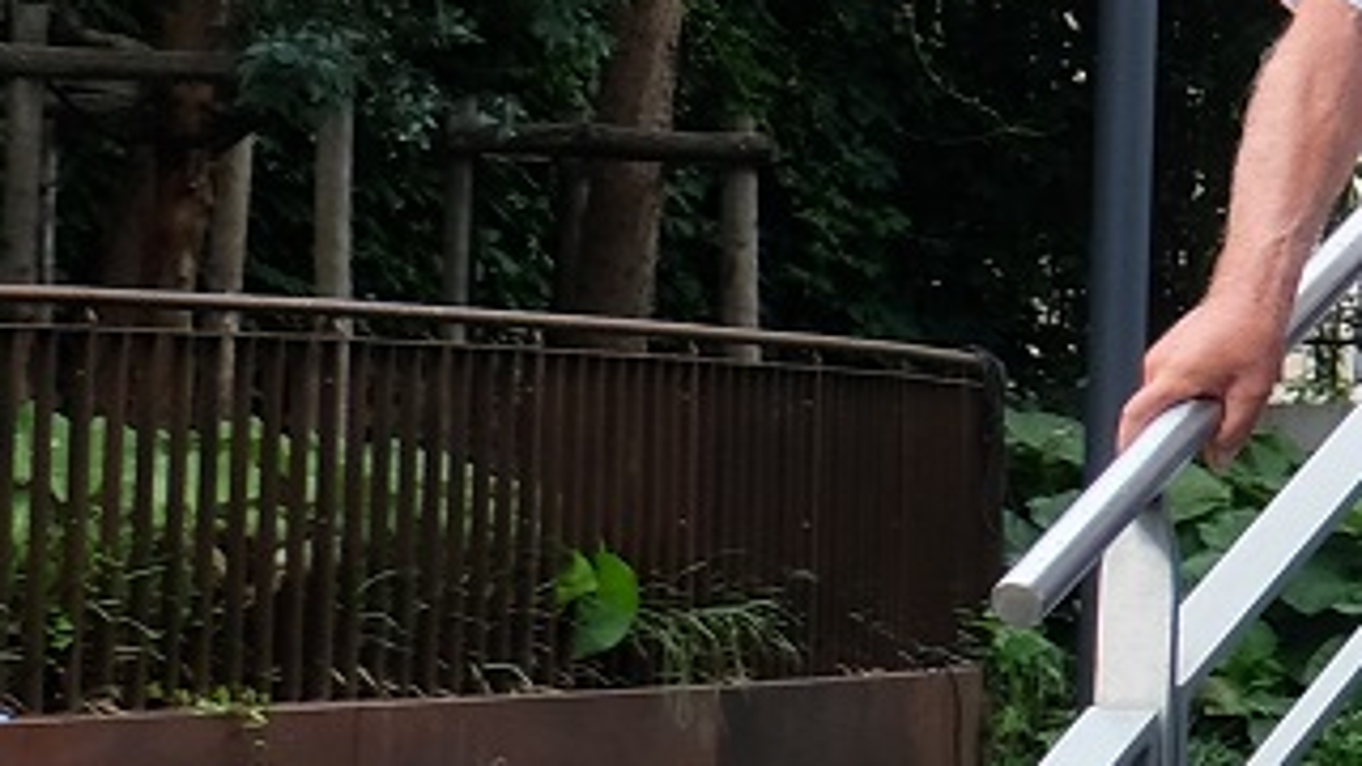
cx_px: 3631
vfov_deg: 6.5
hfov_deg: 9.7
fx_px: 6790
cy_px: 170
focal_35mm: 188
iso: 400
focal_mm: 19
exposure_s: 1/150
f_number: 8
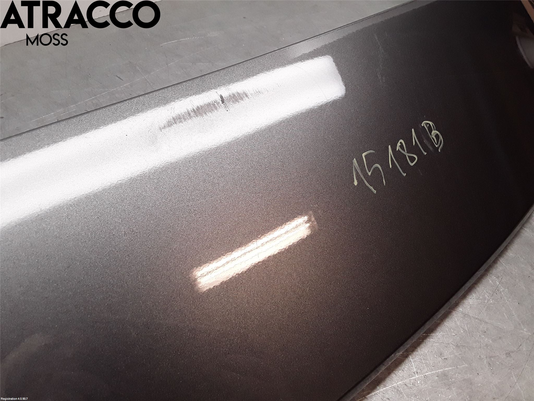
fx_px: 432
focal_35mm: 28
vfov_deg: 49.7
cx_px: 267
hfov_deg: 63.4
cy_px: 200
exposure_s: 1/163
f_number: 1.9
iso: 100
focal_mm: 2.91
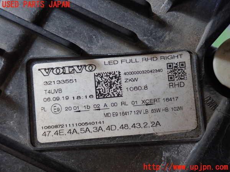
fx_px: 252
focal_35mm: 38
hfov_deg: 49.0
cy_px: 86
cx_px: 115
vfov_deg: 37.7
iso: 400
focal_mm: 6.83
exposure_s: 1/40
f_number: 2.7
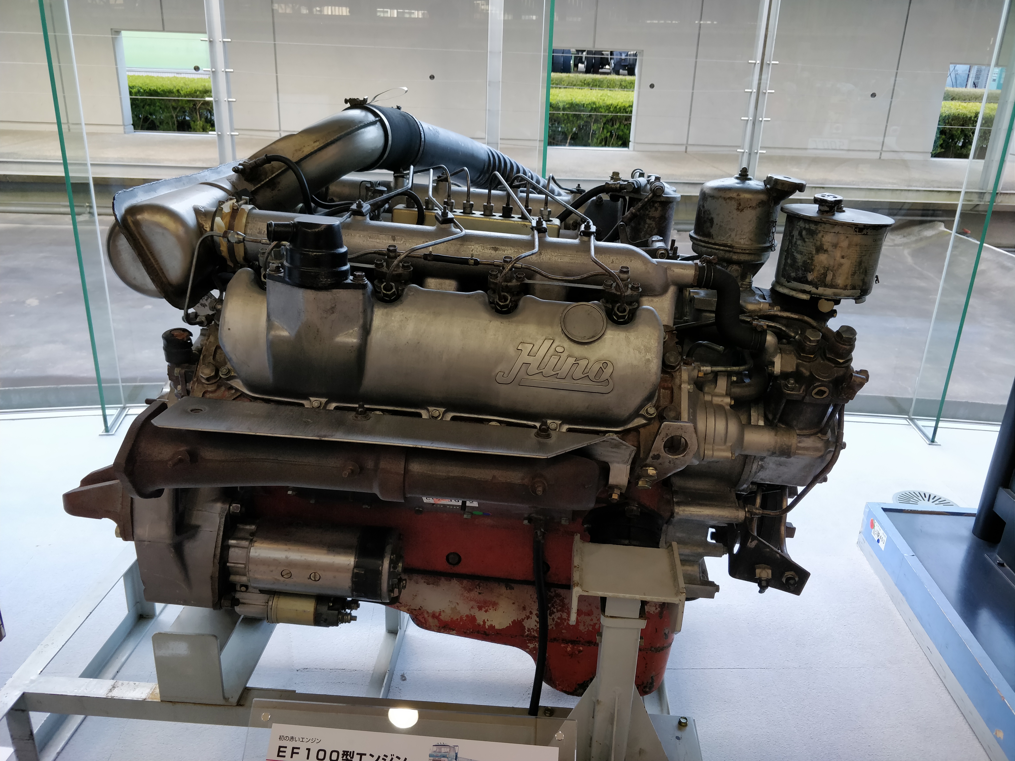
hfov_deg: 71.6
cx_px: 508
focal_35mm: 24
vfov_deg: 56.8
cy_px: 380
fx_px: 704
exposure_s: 1/100
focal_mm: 4.1
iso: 400
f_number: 1.7
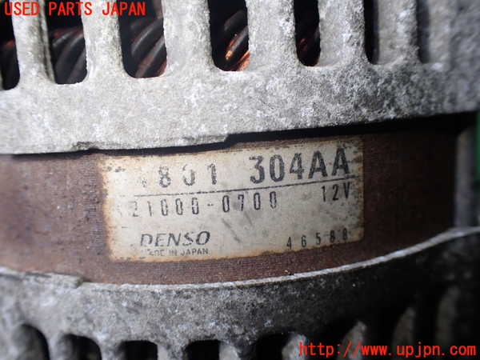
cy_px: 180
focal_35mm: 30
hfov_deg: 60.0
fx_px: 416
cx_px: 240
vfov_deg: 46.8
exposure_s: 1/125
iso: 125
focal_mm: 5.4
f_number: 2.3
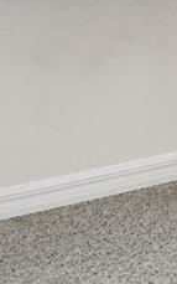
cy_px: -216
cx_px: 703
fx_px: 826
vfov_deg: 16.5
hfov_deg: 7.9
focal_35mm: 107
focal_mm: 10
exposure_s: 1/20
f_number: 7.1
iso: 100
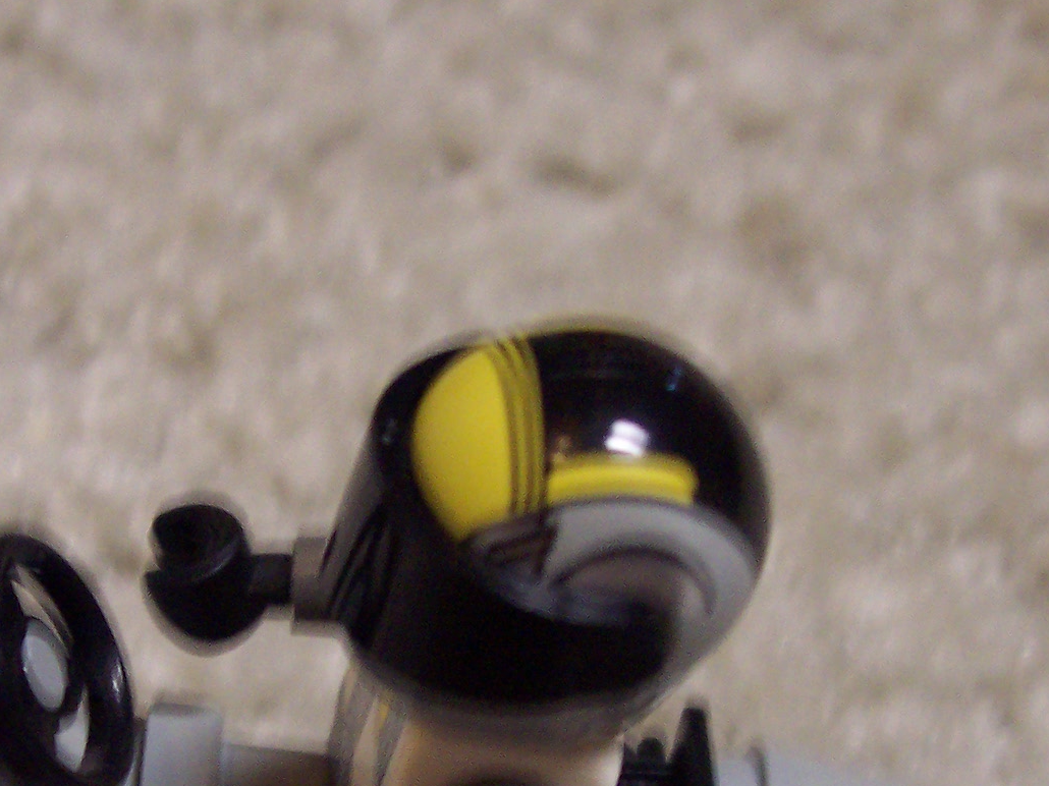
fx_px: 2212
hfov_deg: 26.6
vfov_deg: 19.8
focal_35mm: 73
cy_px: 680
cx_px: 379
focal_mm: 5.6
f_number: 2.8
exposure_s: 1/8
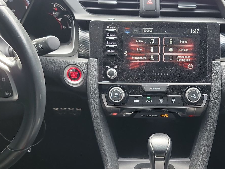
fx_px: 280
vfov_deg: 32.9
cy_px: 129
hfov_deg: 42.9
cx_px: 158
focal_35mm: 43
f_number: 1.8
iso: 184
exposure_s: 1/59
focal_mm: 6.7
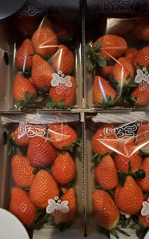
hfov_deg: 44.5
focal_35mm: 28
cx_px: 81
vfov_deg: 66.5
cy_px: 120
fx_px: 182
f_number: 1.5
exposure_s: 1/9
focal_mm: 5.7
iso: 800
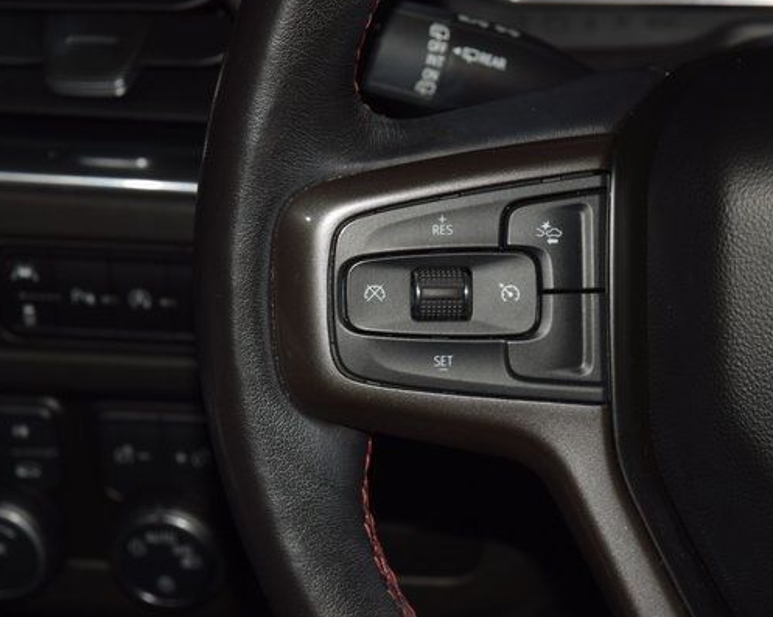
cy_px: 288
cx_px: 453
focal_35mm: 127
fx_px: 2904
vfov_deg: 12.1
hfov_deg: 15.2
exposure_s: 1/125
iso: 100
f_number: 8
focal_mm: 70
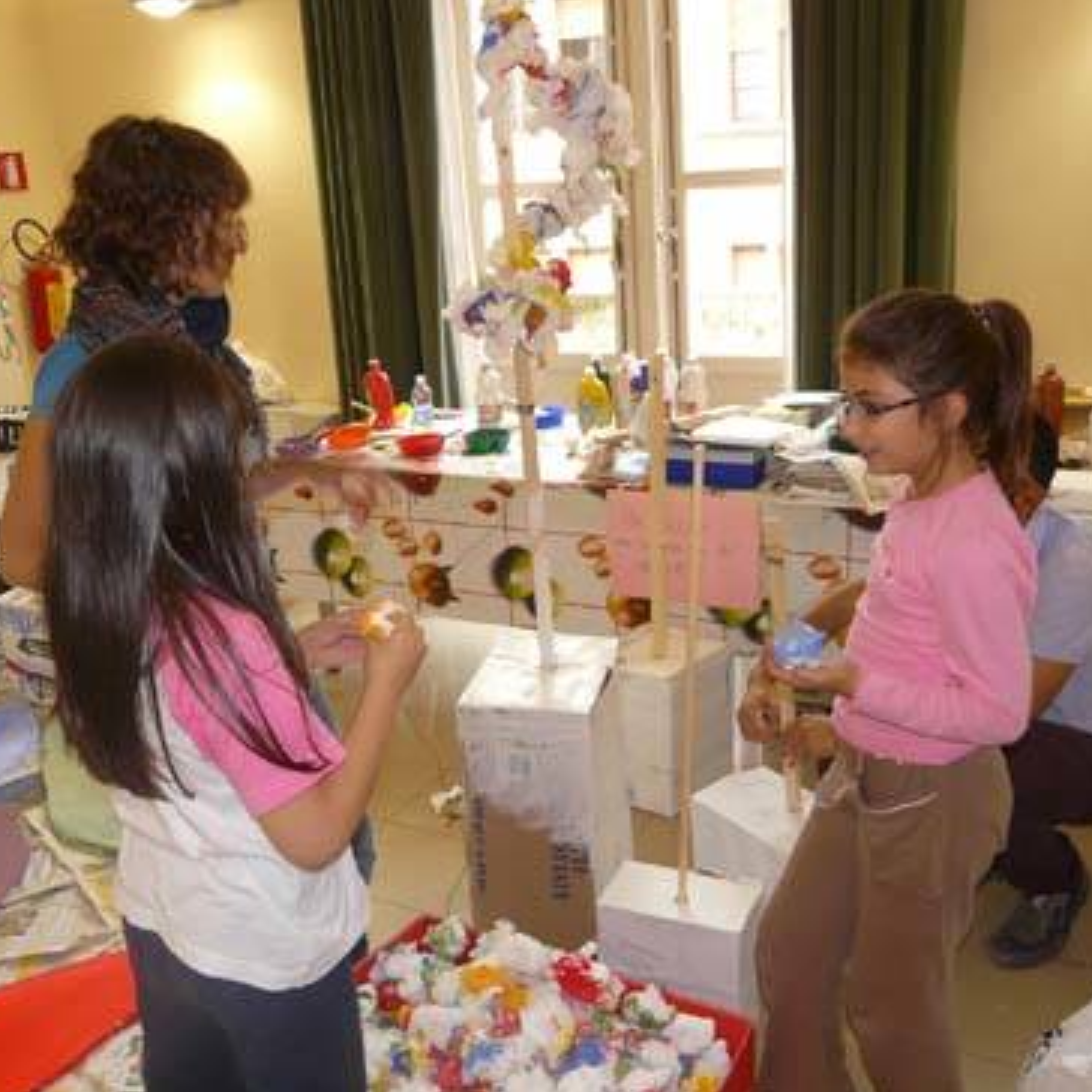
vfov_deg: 48.4
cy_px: 536
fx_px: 1213
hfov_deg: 48.4
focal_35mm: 34
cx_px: 516
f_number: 2.8
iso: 100
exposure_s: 1/20
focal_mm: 4.6
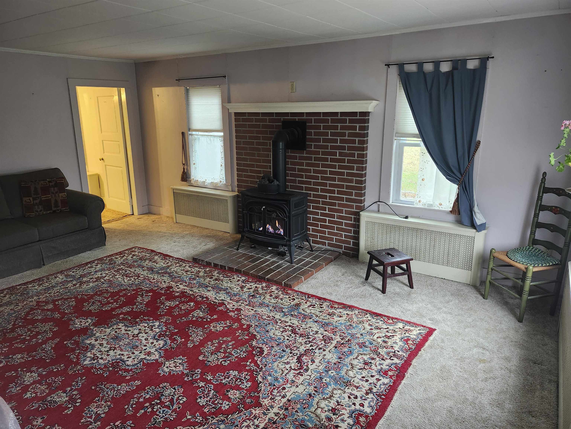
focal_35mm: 23
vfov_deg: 58.9
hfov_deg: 73.9
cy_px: 214
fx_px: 379
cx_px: 286
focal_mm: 5.54
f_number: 1.8
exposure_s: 1/40
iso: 500
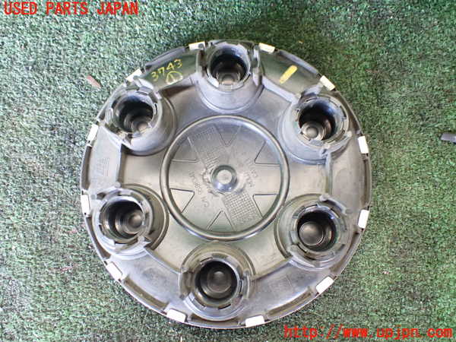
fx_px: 395
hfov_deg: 60.0
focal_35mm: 30
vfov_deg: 46.8
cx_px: 228
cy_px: 171
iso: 1000
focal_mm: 5.4
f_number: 2.3
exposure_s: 1/30
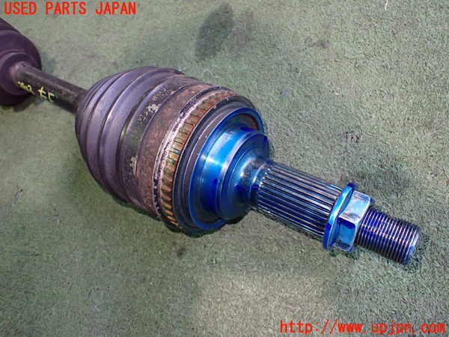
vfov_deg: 46.8
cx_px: 224
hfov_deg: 60.0
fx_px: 389
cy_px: 168
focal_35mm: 30
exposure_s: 1/50
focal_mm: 5.4
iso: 800
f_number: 2.3
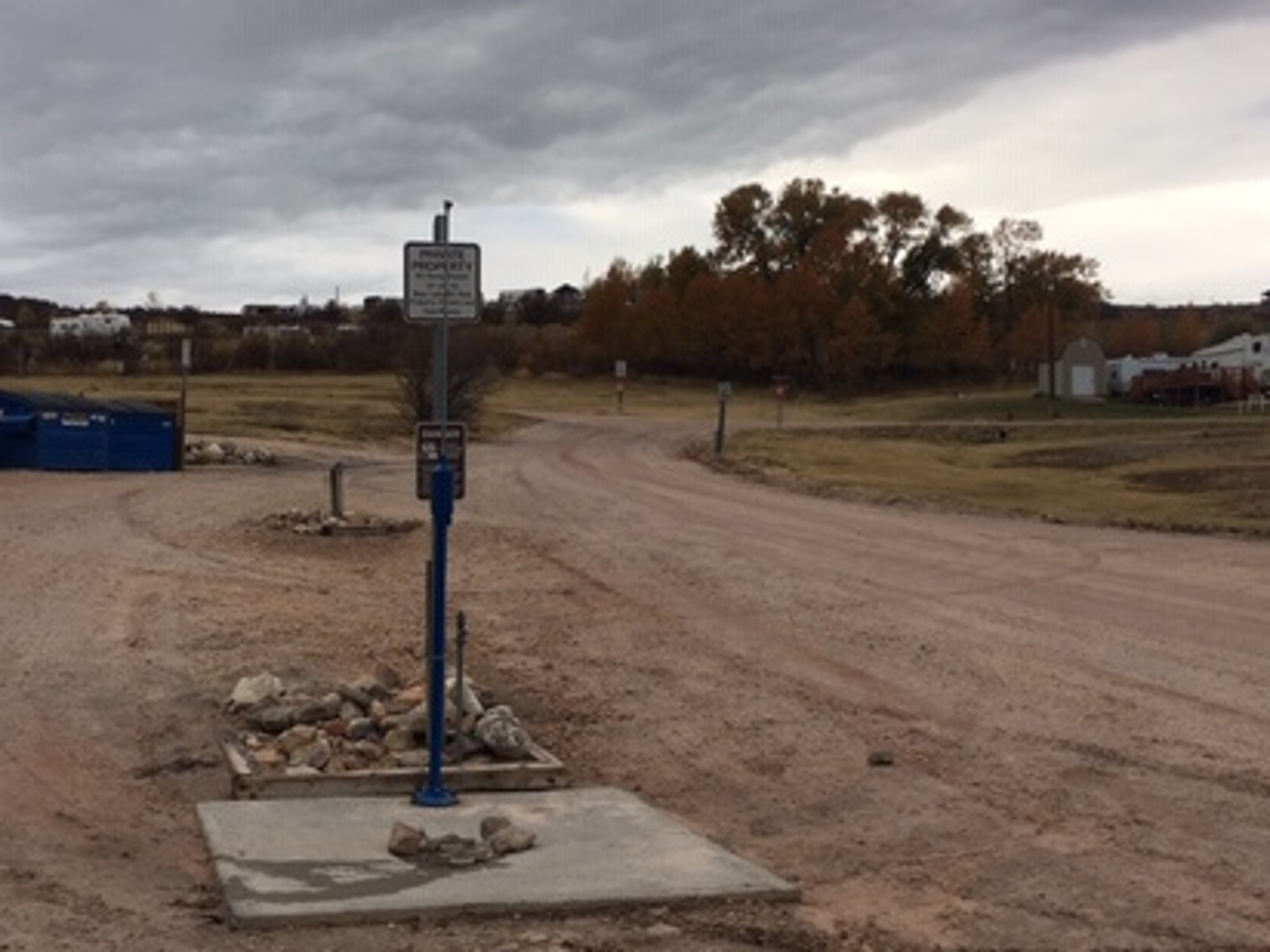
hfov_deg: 41.9
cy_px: 478
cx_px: 530
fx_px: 1651
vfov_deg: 32.2
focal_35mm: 45
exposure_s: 1/394
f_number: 2.2
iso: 25
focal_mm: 4.15
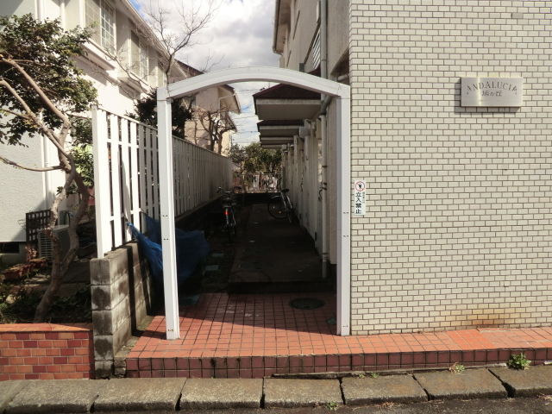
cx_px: 276
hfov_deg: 71.6
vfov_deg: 56.8
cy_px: 207
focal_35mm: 24
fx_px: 383
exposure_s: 1/250
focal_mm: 4.3
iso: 80
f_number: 7.5
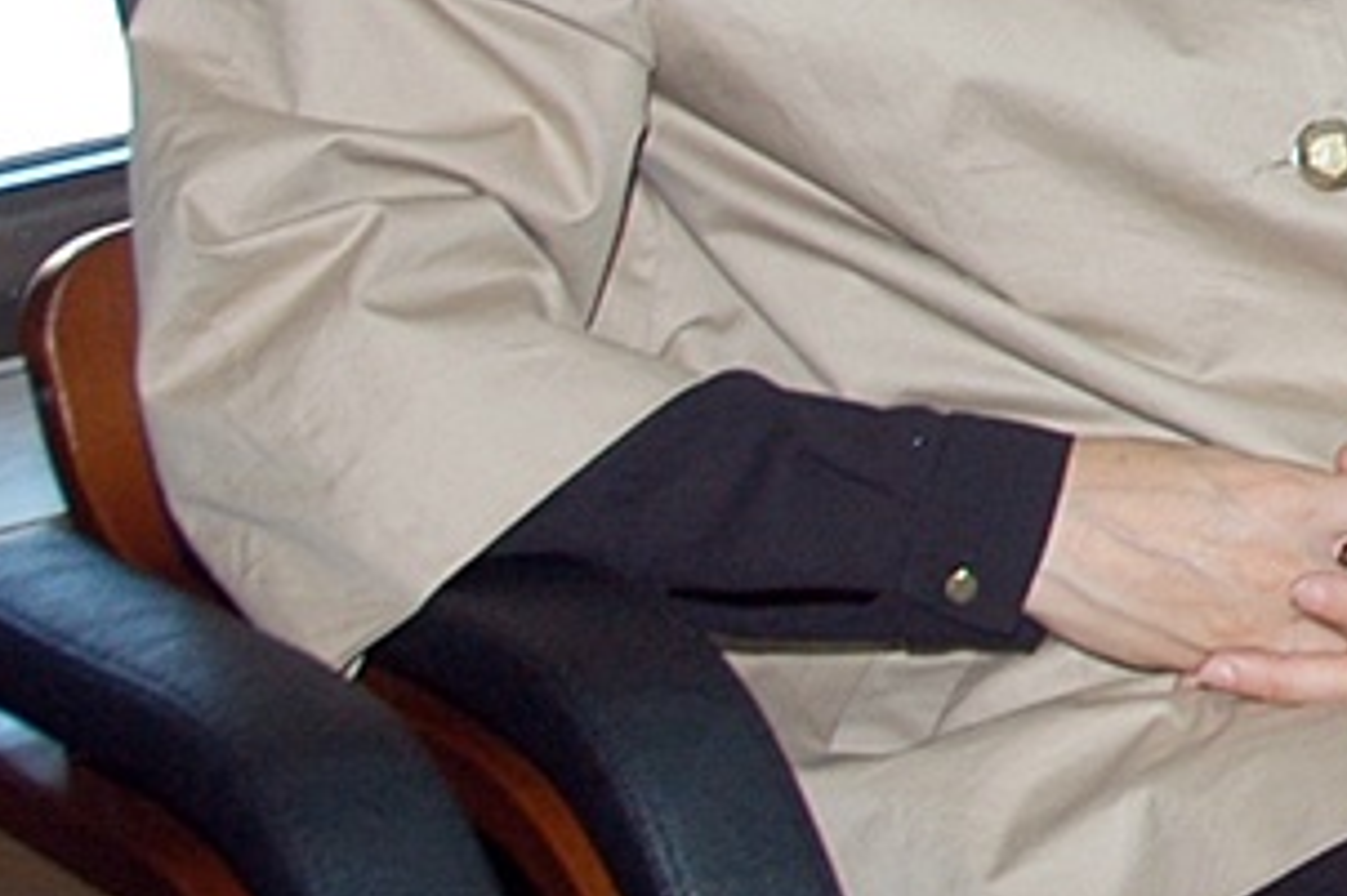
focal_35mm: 159
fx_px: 5946
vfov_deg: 8.4
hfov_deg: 11.1
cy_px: -459
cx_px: 3122
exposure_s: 1/60
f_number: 5
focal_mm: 20
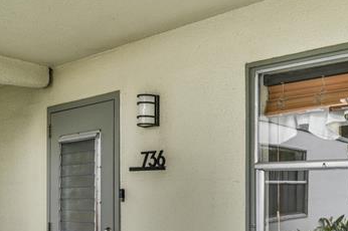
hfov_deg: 46.3
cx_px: 321
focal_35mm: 37
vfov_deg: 34.5
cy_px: 192
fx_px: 357
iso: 200
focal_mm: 16
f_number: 11
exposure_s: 1/15
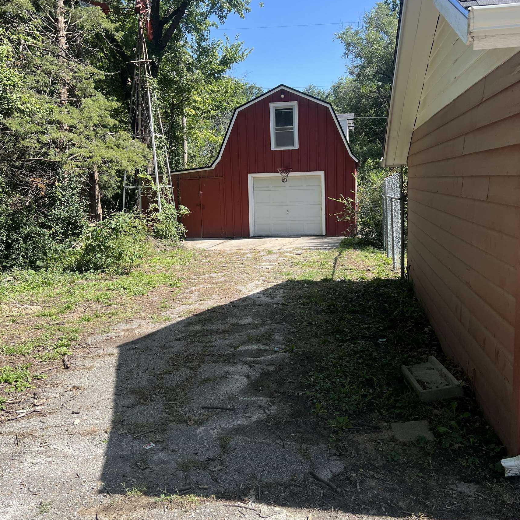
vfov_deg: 52.5
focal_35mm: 31
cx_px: 262
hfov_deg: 52.5
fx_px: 527
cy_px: 244
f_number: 1.5
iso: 50
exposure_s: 1/1869
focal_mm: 5.7
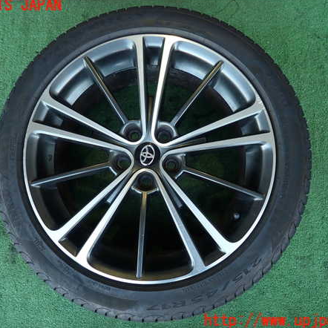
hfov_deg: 54.0
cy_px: 163
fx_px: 322
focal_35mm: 30
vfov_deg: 54.0
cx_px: 149
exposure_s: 1/60
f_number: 2
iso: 100
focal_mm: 4.5
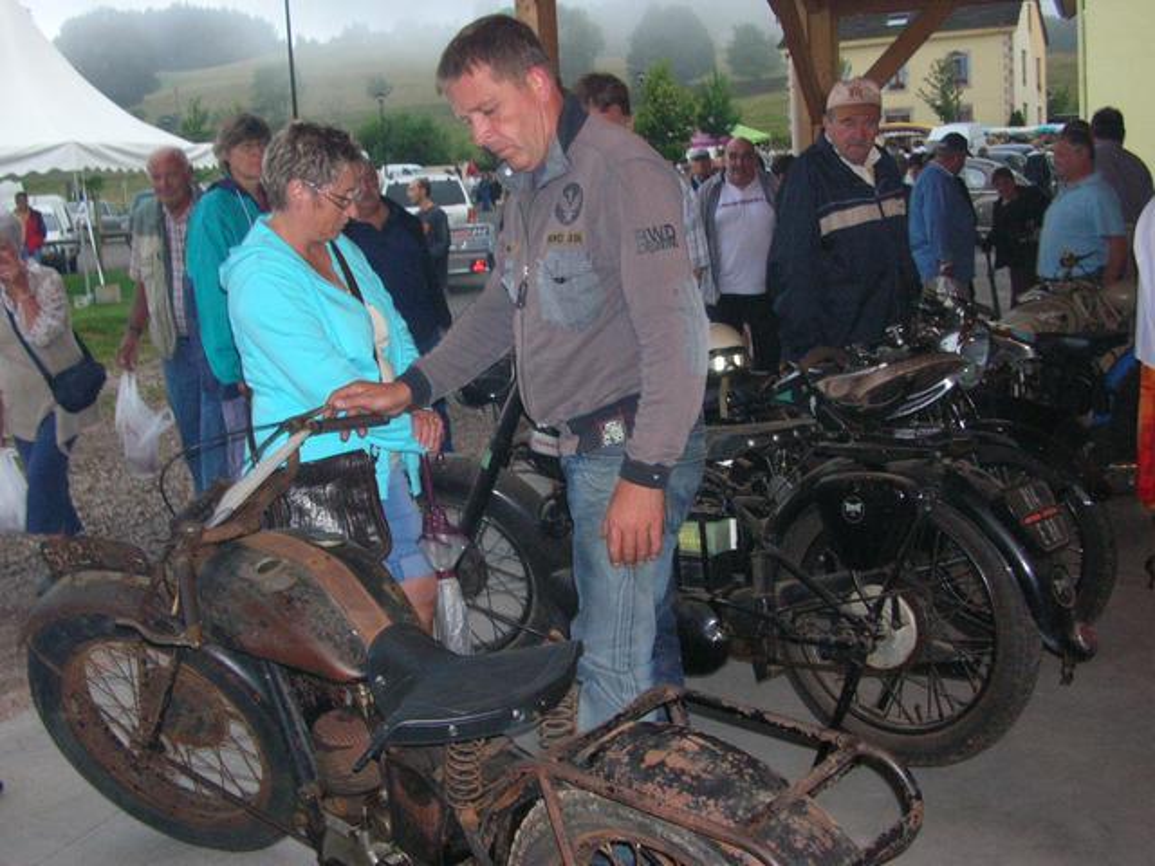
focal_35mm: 40
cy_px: 433
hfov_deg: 46.8
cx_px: 578
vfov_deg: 36.0
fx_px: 1335
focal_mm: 6.6
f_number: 3
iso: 179
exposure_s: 1/60.1
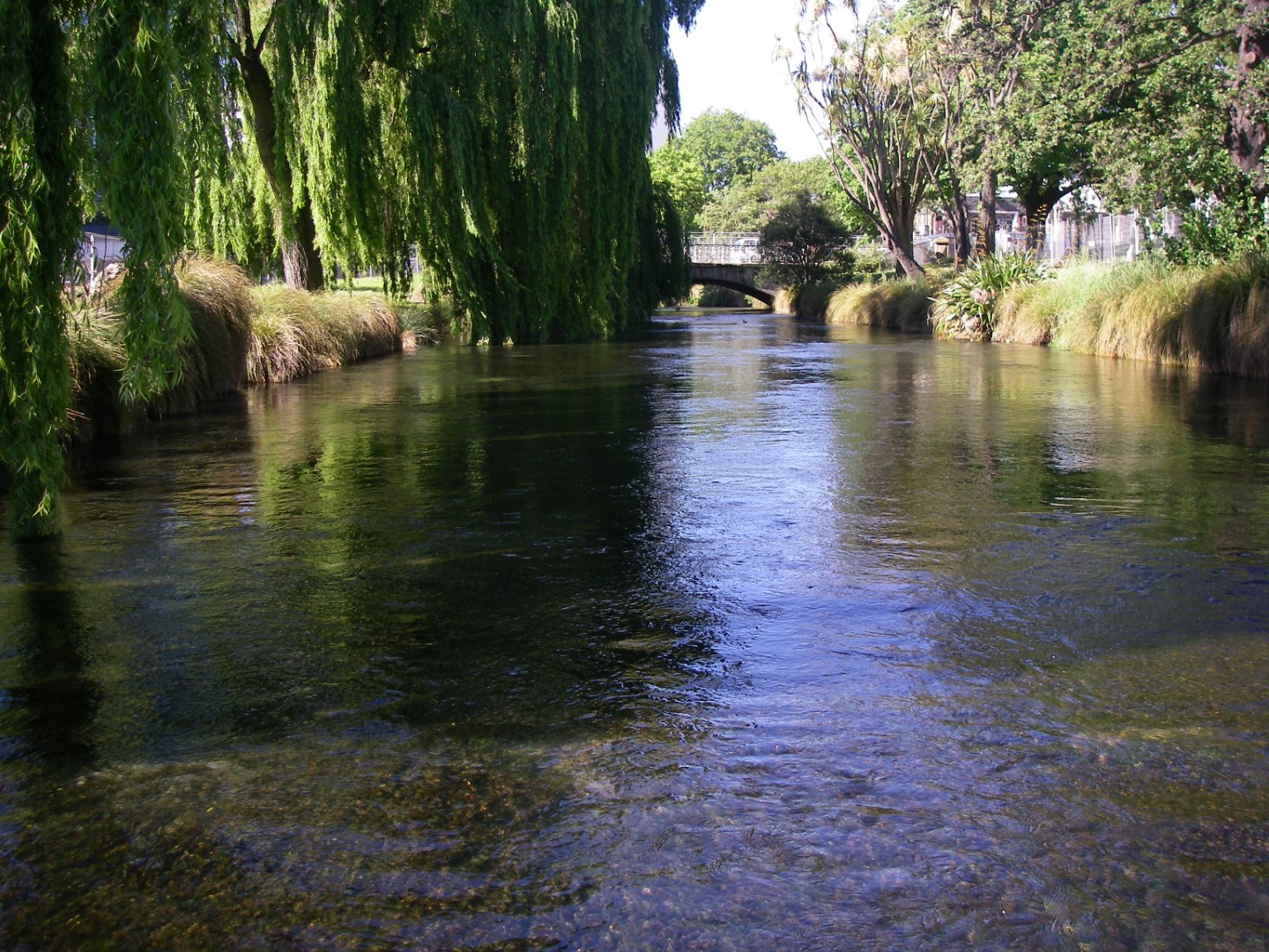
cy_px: 476
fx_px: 1393
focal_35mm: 38
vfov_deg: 37.7
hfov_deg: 49.0
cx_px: 634
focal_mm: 6.3
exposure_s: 1/200
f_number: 3.3
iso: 64
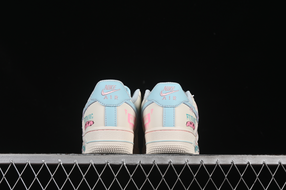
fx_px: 596
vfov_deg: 18.2
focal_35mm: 75
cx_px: 143
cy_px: 95
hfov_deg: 27.0
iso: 160
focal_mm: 50
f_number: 8
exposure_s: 1/80
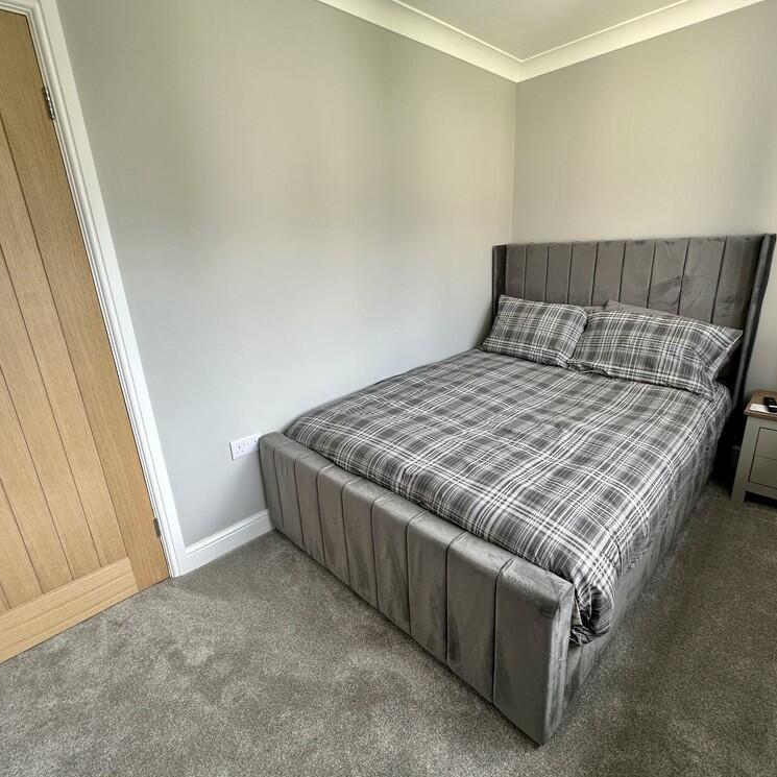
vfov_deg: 84.0
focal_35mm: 17
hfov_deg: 83.9
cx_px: 400
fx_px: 432
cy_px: 384
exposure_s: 1/99
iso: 50
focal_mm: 2.22
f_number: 2.2
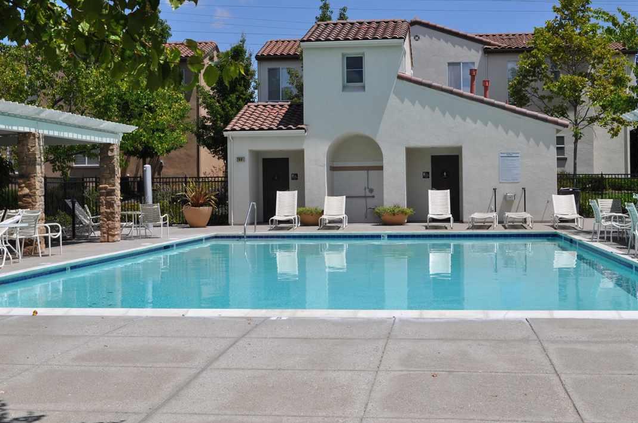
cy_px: 177
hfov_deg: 36.9
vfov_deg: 25.0
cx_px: 315
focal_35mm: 54
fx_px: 956
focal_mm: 30
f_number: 10
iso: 200
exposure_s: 1/400
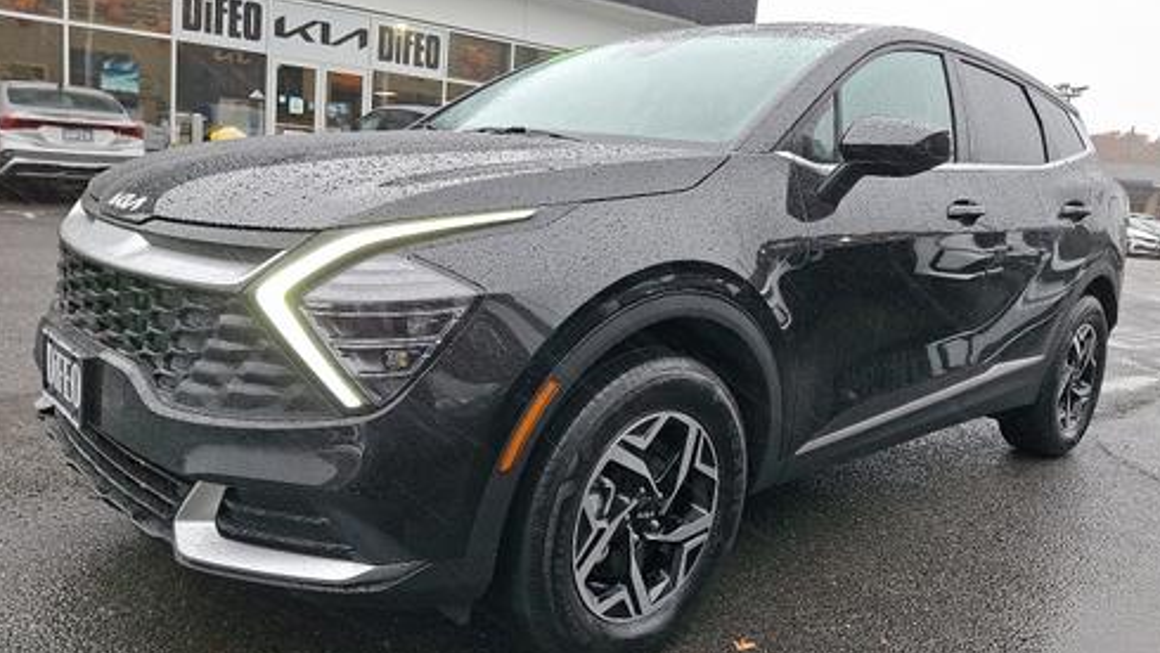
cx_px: 578
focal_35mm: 28
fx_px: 862
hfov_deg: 67.9
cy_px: 322
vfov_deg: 41.5
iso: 34
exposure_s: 1/120
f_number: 1.8
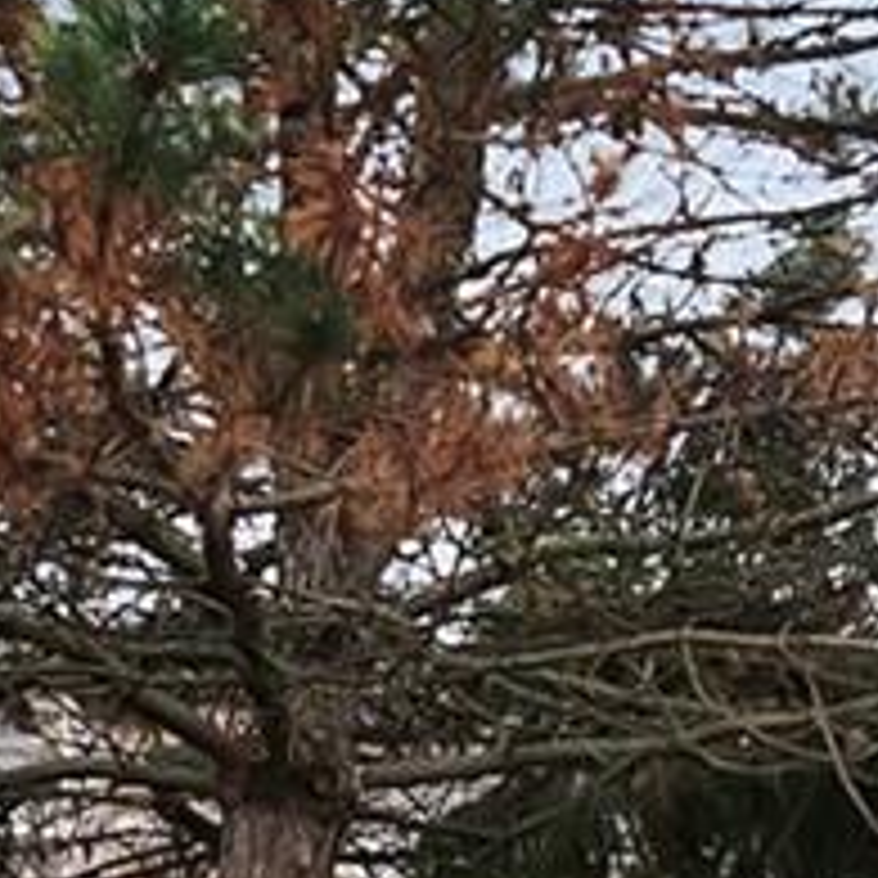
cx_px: 1315
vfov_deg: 12.5
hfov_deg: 12.4
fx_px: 3845
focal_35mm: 134
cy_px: 1204
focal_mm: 10
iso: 800
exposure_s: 1/800
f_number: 9
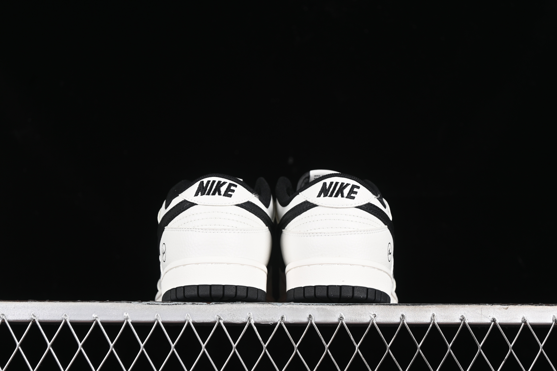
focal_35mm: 75
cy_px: 186
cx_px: 278
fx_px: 1160
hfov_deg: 27.0
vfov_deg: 18.2
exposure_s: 1/60
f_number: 6.3
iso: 160
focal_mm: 50
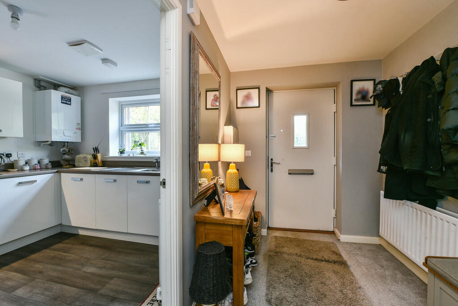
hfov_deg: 104.2
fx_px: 178
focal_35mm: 14
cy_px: 153
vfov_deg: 81.3
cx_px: 229
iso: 250
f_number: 9
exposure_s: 1/4
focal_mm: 14
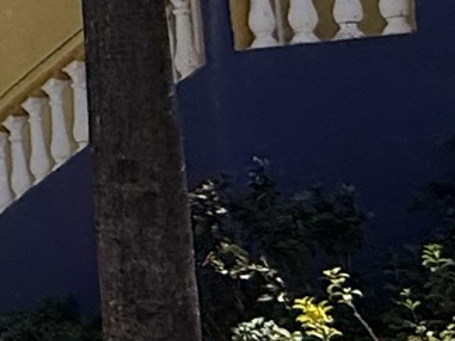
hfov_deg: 13.2
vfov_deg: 13.5
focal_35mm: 108
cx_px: -663
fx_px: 1420
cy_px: -10
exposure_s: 1/2506
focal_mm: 2.22
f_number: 2.2
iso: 50
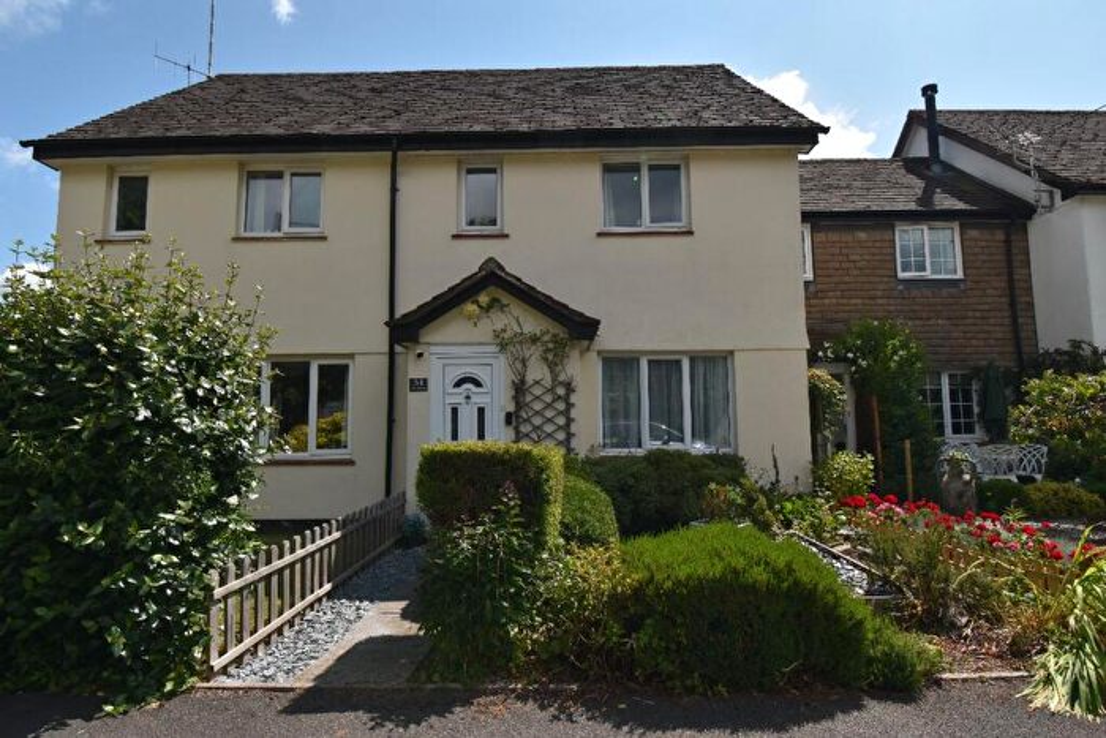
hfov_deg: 85.4
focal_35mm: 20
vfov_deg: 63.2
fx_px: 599
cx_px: 553
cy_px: 369
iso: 100
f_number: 11
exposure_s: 1/200
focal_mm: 13
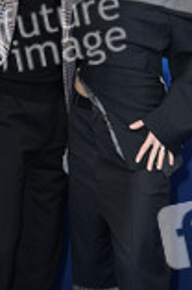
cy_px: 133
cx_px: 85
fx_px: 1149
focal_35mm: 143
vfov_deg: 14.4
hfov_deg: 9.6
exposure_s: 1/250
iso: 1000
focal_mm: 56
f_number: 5.6
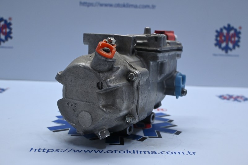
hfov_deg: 45.0
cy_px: 82
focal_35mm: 44
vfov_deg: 30.8
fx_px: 300
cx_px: 124
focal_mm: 29
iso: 1000
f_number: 4.8
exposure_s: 1/125
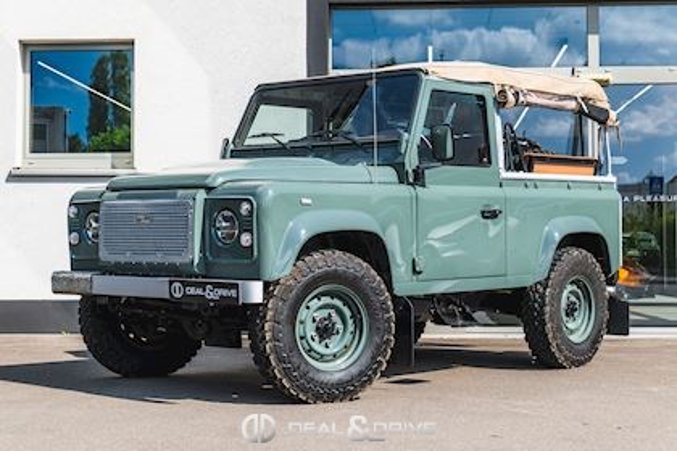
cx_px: 338
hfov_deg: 38.2
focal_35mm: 52
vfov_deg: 26.0
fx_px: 978
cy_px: 226
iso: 64
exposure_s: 1/125
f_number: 4
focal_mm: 52
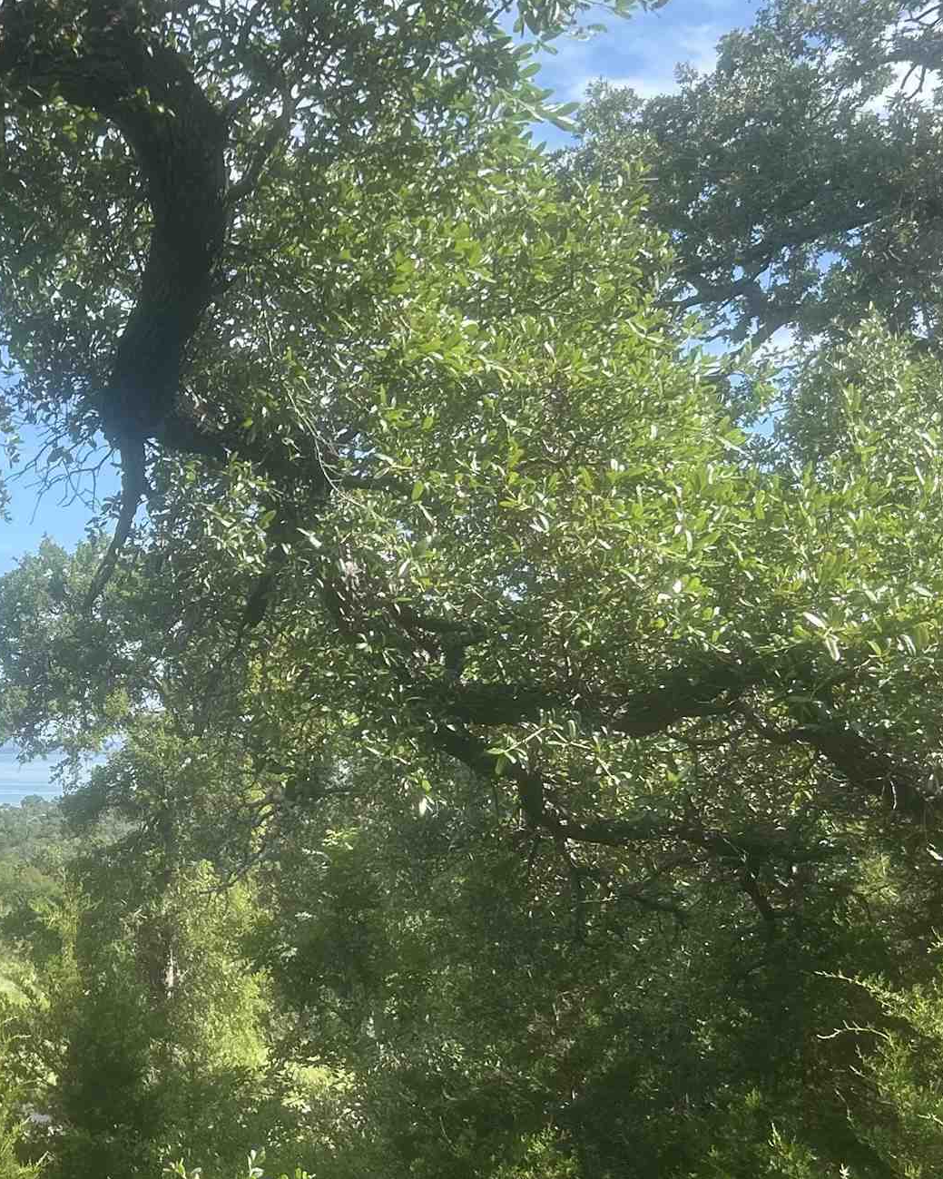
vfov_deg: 31.3
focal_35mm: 60
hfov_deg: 24.1
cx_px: -39
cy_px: 722
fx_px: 2093
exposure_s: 1/1531
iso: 50
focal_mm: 5.7
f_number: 1.5
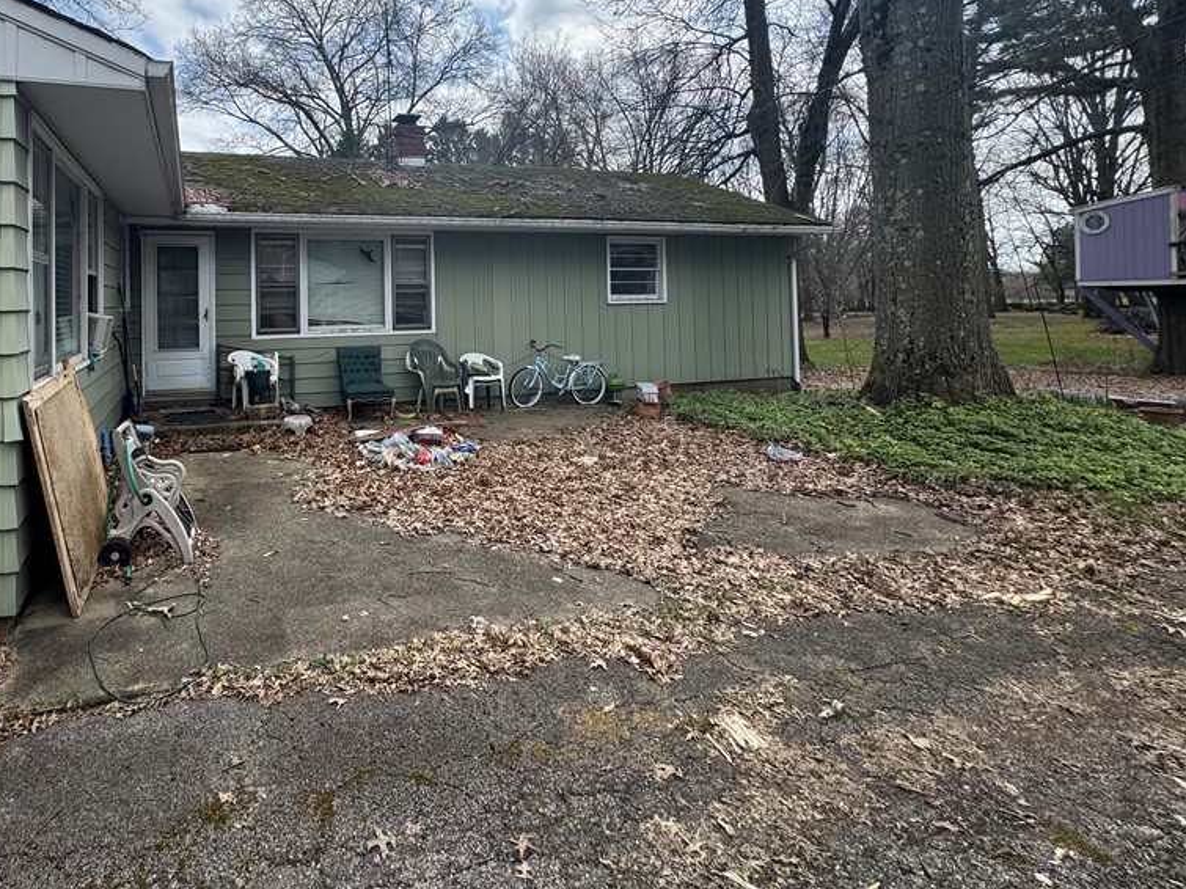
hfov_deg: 81.5
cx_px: 383
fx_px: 651
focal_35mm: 19
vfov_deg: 66.6
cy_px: 289
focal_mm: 2.22
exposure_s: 1/687
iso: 40
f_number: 2.2
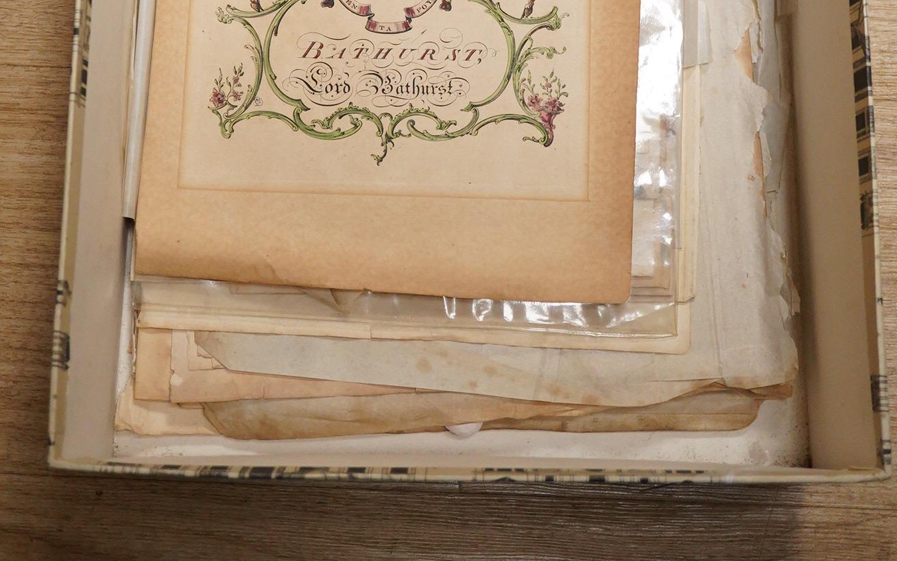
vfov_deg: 18.1
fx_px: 1687
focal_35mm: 69
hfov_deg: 29.8
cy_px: -69
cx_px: 449
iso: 2500
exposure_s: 1/320
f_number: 3.5
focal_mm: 30
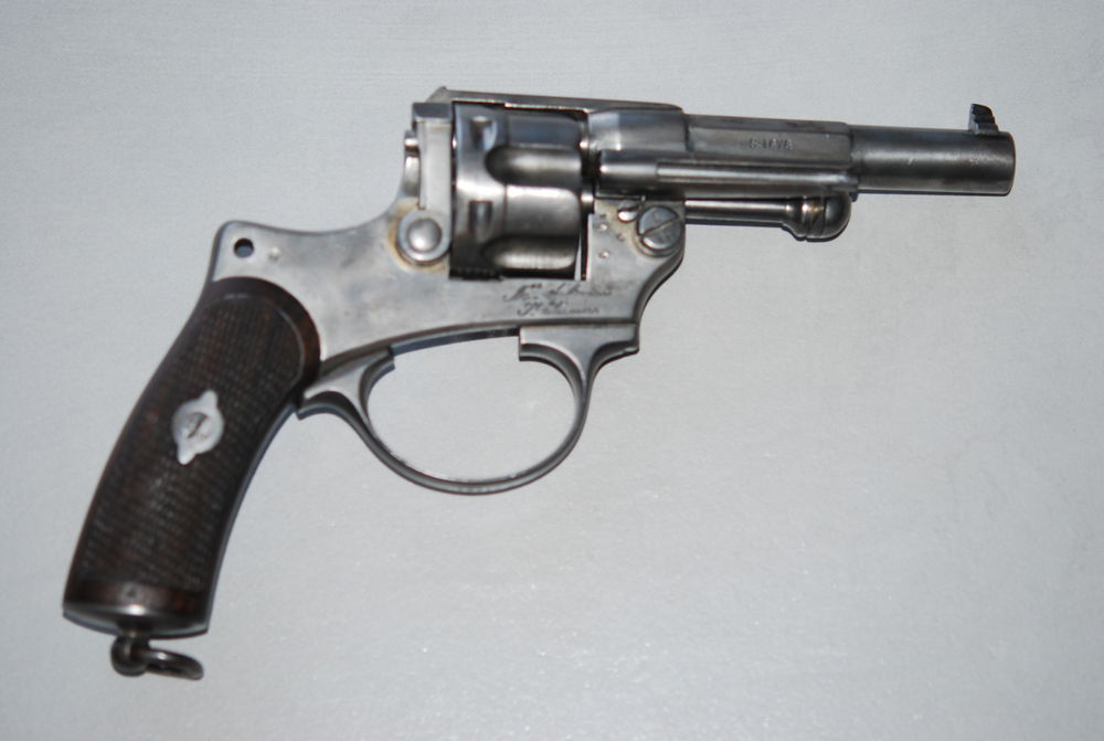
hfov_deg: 22.6
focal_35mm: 90
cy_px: 370
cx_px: 552
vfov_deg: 15.3
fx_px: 2765
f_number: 3
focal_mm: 60
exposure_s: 1/60
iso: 200
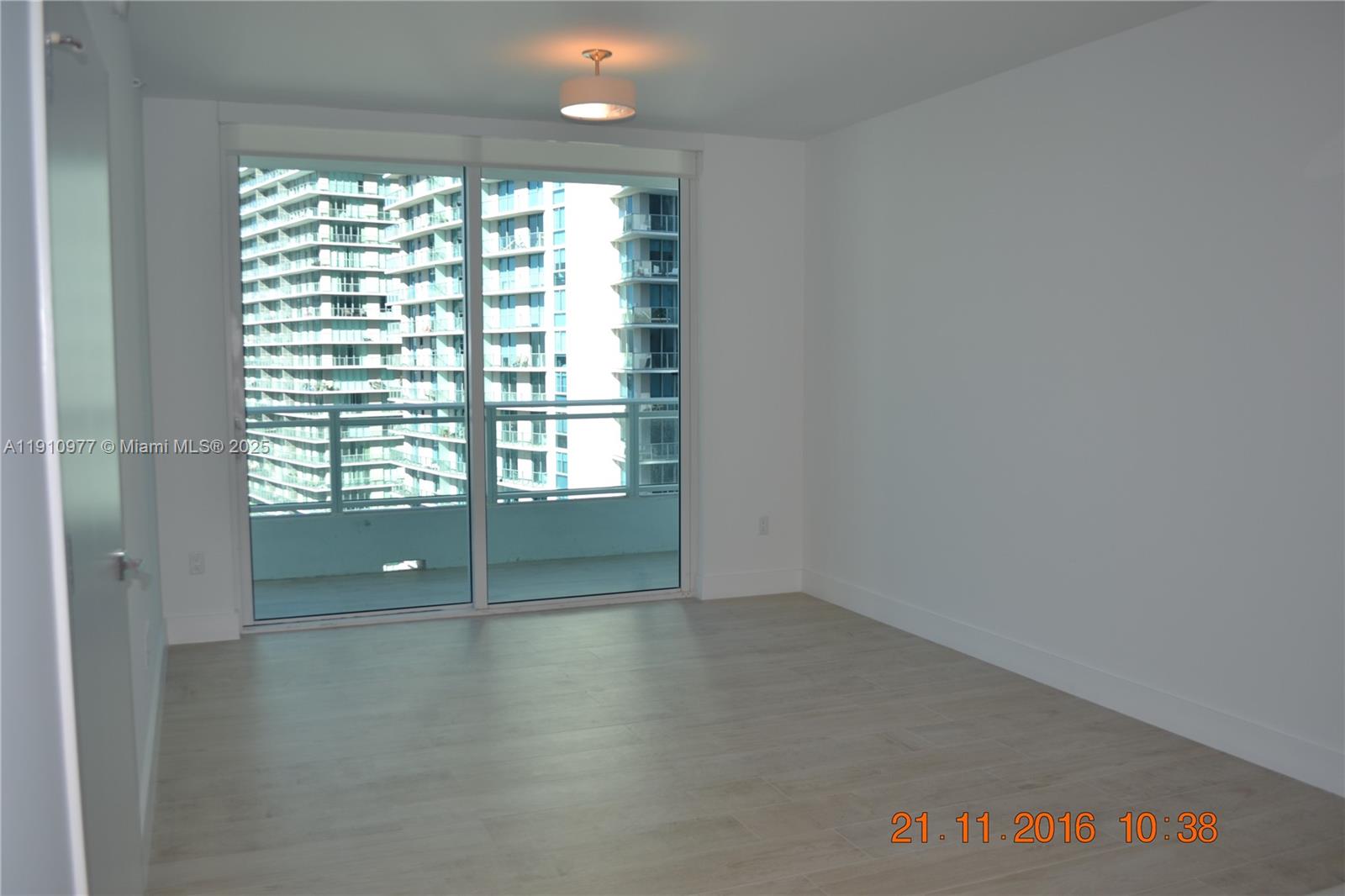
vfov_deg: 43.6
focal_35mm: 30
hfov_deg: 61.9
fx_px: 1121
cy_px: 448
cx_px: 672
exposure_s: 1/200
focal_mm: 20
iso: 100
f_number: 4
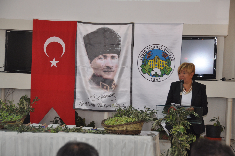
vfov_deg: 16.2
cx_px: 118
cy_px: 78
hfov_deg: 24.2
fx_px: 548
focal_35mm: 84
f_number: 4.8
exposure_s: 1/60
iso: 400
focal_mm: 56
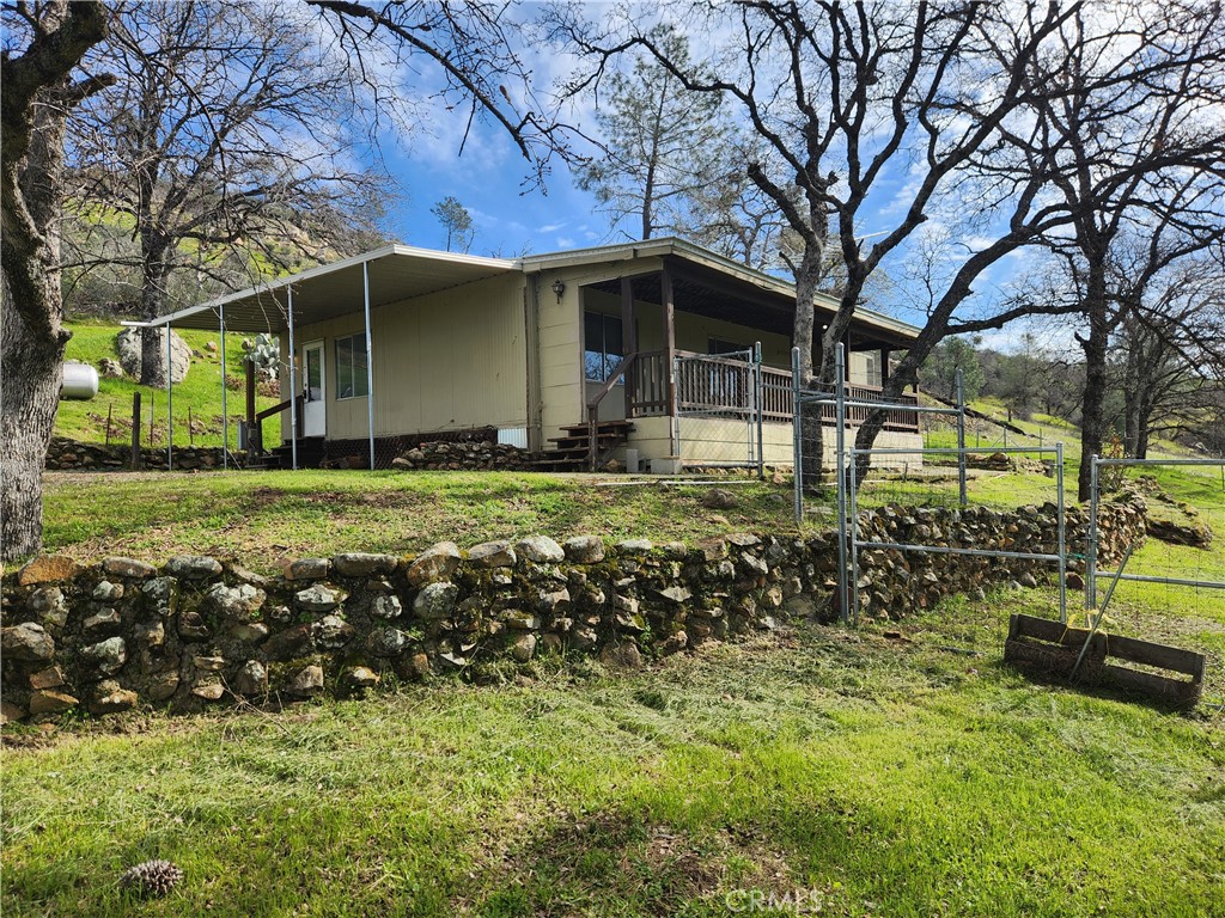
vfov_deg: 58.9
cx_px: 612
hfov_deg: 73.9
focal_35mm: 23
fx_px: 814
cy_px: 459
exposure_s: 1/1154
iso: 20
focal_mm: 5.4
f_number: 1.8
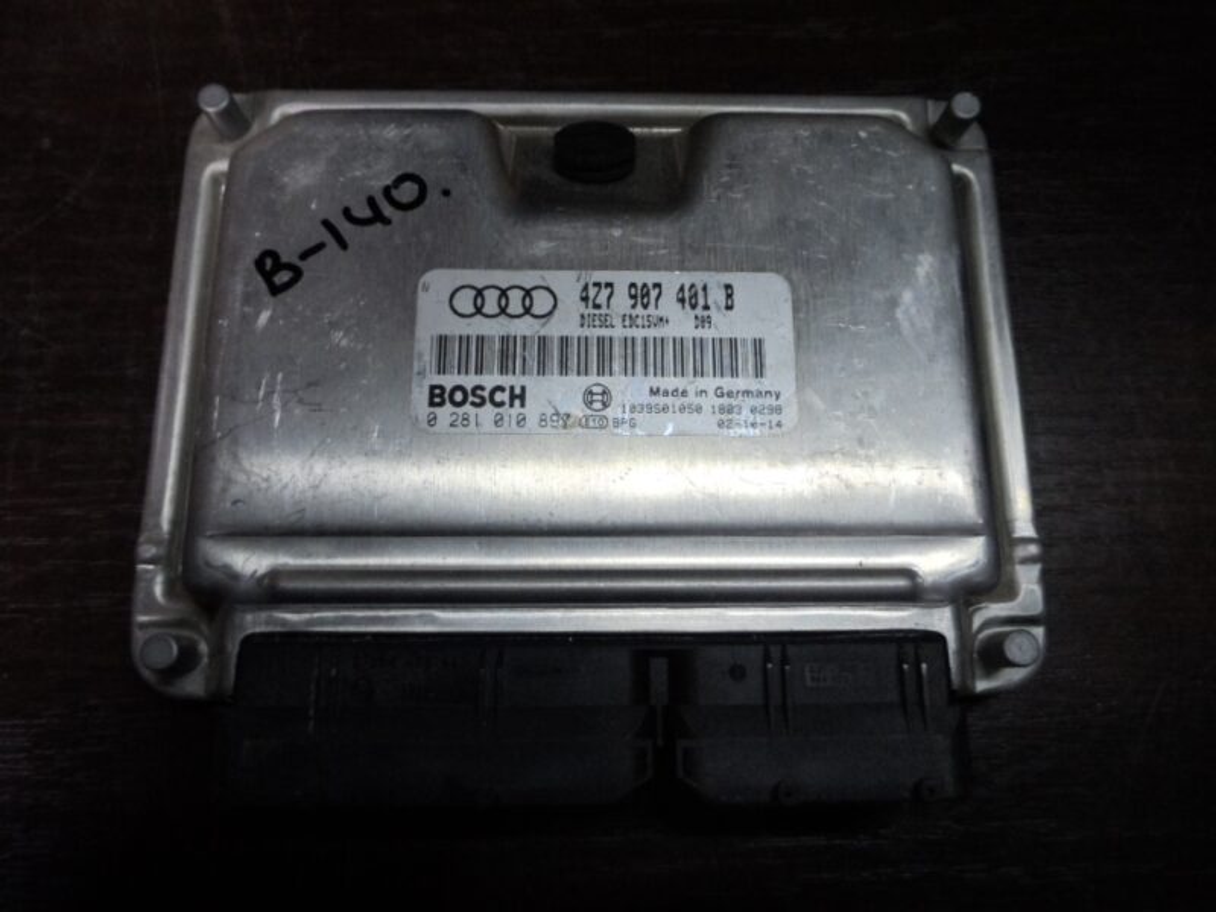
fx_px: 843
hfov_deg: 71.6
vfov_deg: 56.8
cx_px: 608
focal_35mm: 24
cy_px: 456
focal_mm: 4
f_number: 3.2
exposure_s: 1/30
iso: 240
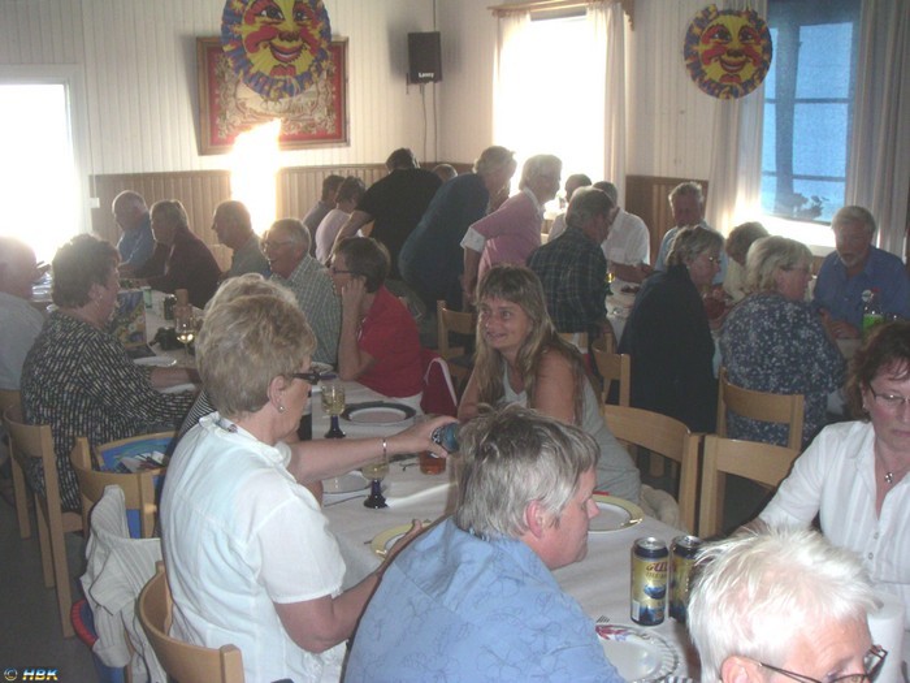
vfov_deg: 37.7
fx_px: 999
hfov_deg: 49.0
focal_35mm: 38
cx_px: 455
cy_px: 342
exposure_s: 1/50
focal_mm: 6
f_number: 2.8
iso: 160
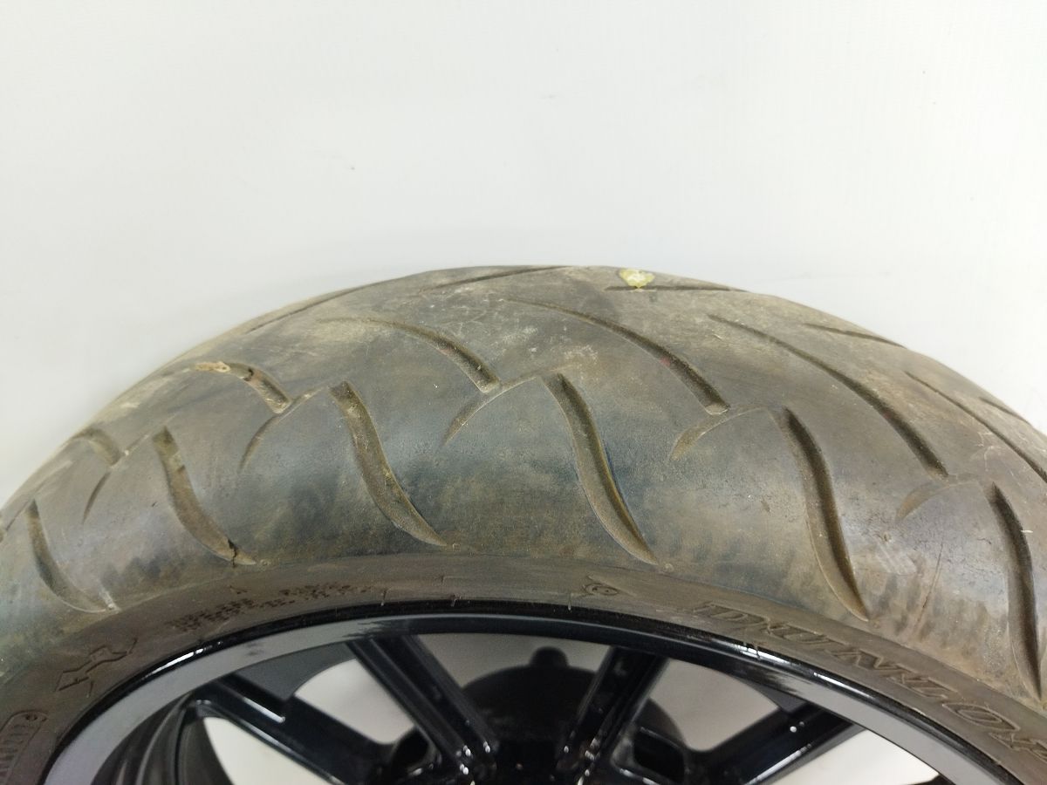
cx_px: 524
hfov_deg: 65.3
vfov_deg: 51.4
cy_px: 392
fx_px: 817
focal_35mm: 27
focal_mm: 4.71
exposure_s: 1/100
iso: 153
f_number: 1.79
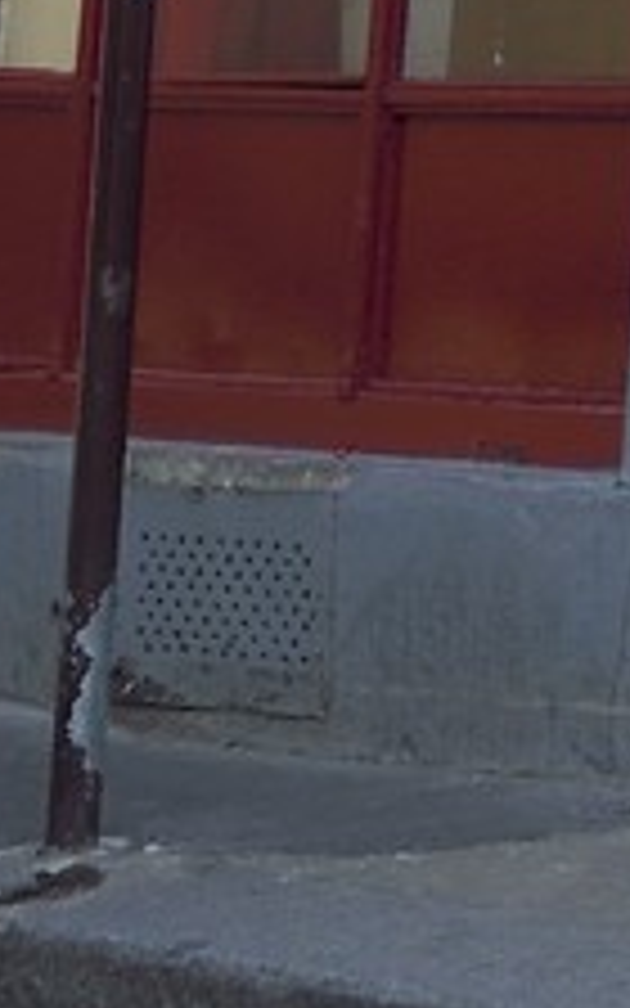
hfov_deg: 4.9
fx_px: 6401
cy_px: -1125
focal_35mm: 233
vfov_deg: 8.5
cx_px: 2808
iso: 200
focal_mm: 32
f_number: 9
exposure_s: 1/160
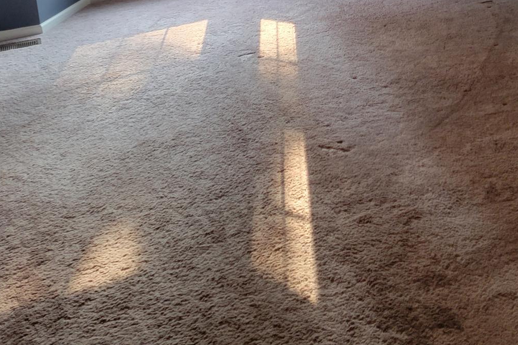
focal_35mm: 55
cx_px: 351
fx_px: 791
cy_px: -44
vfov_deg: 23.0
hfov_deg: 35.8
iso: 200
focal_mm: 5.4
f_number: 1.8
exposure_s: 1/120
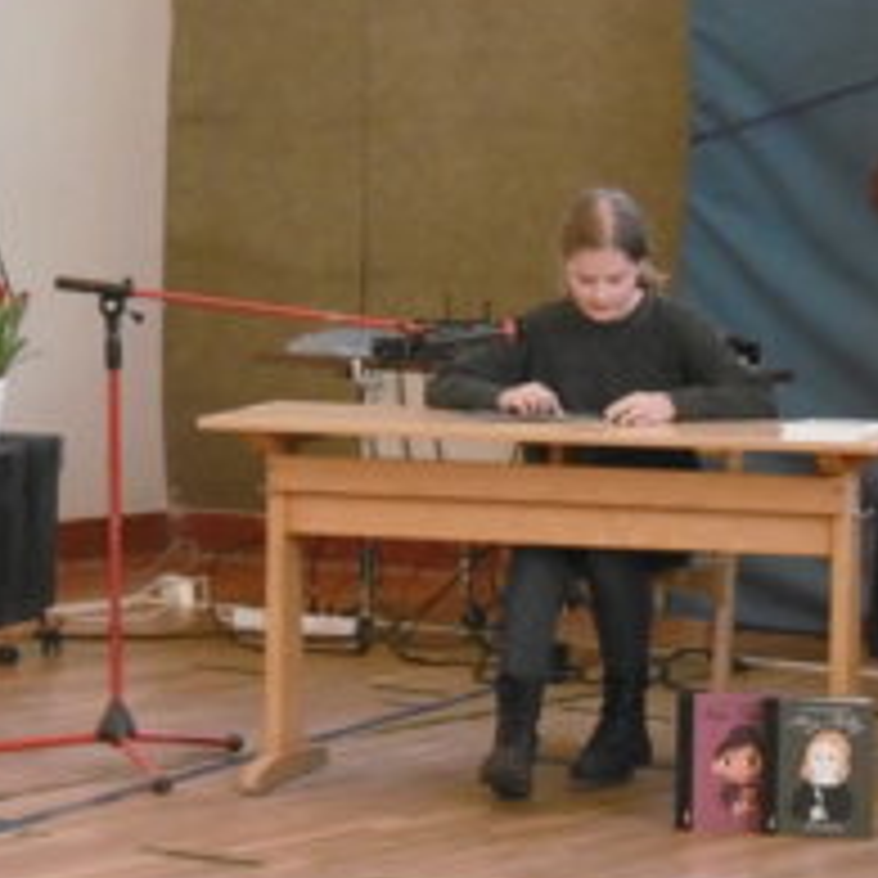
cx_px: 491
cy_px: 432
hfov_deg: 9.3
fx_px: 5424
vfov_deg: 9.3
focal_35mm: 189
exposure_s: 1/80
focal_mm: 18.6
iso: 800
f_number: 4.8
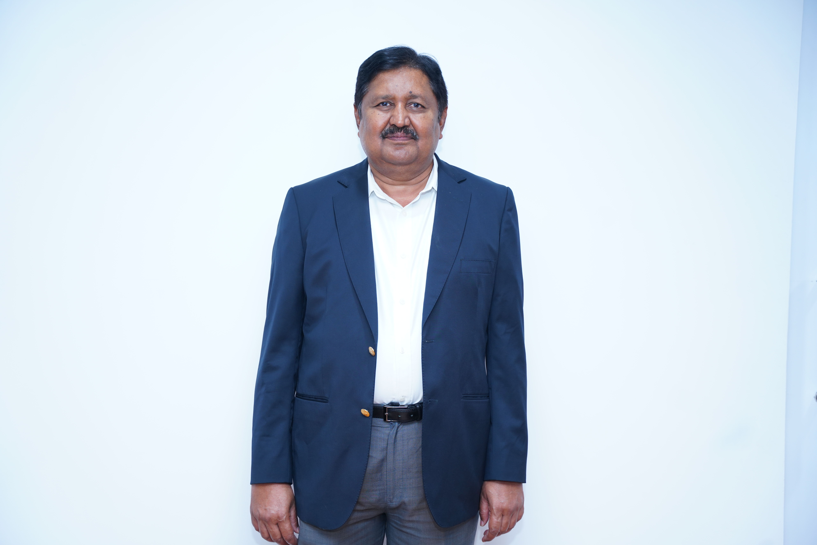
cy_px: 272
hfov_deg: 44.6
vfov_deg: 30.6
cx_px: 408
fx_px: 996
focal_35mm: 44
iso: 500
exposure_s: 1/250
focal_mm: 43.9
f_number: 2.8
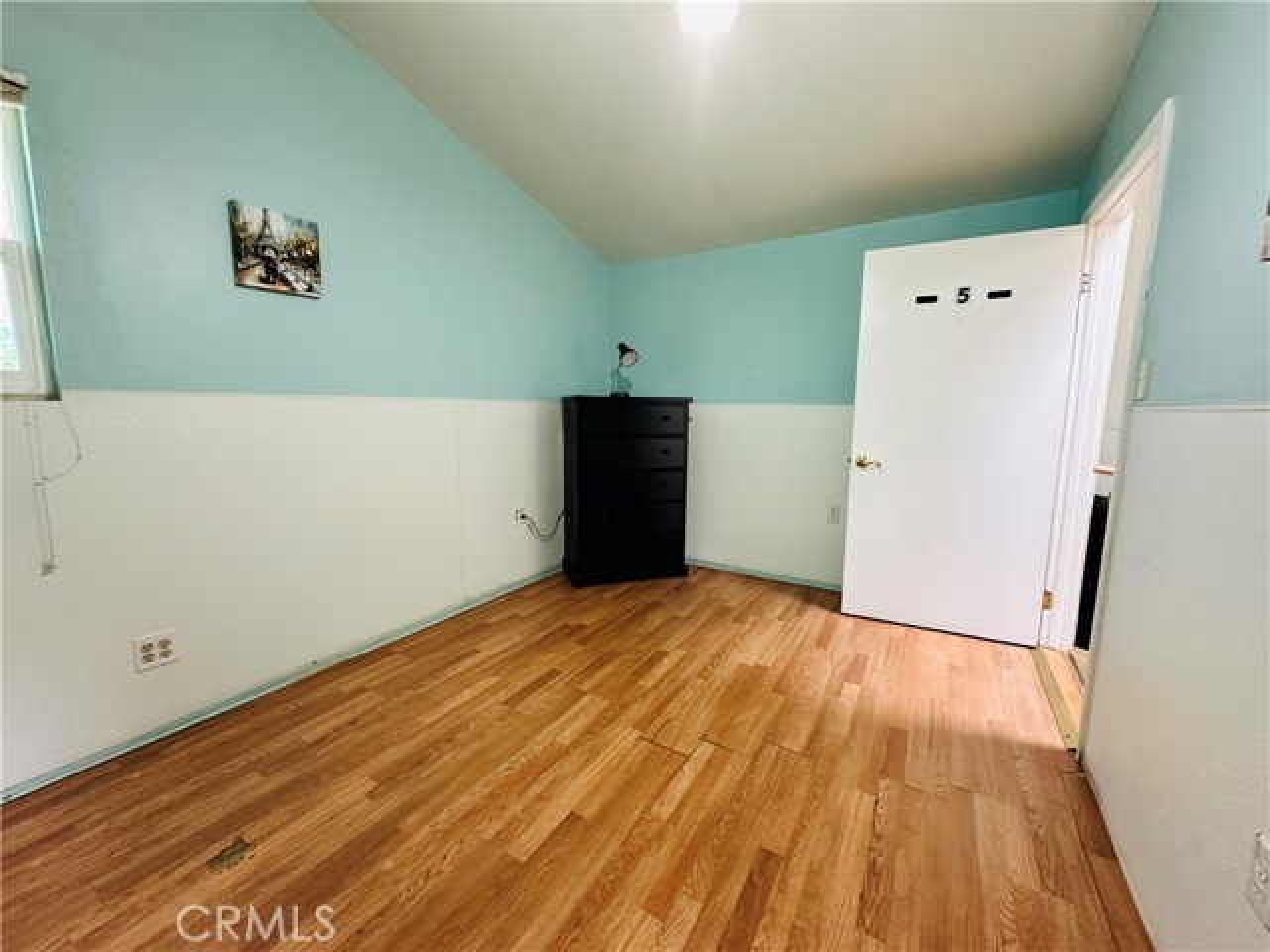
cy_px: 476
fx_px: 514
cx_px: 635
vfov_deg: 85.7
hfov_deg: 102.1
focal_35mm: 14
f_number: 2.2
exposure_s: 1/60
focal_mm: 2.22
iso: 250
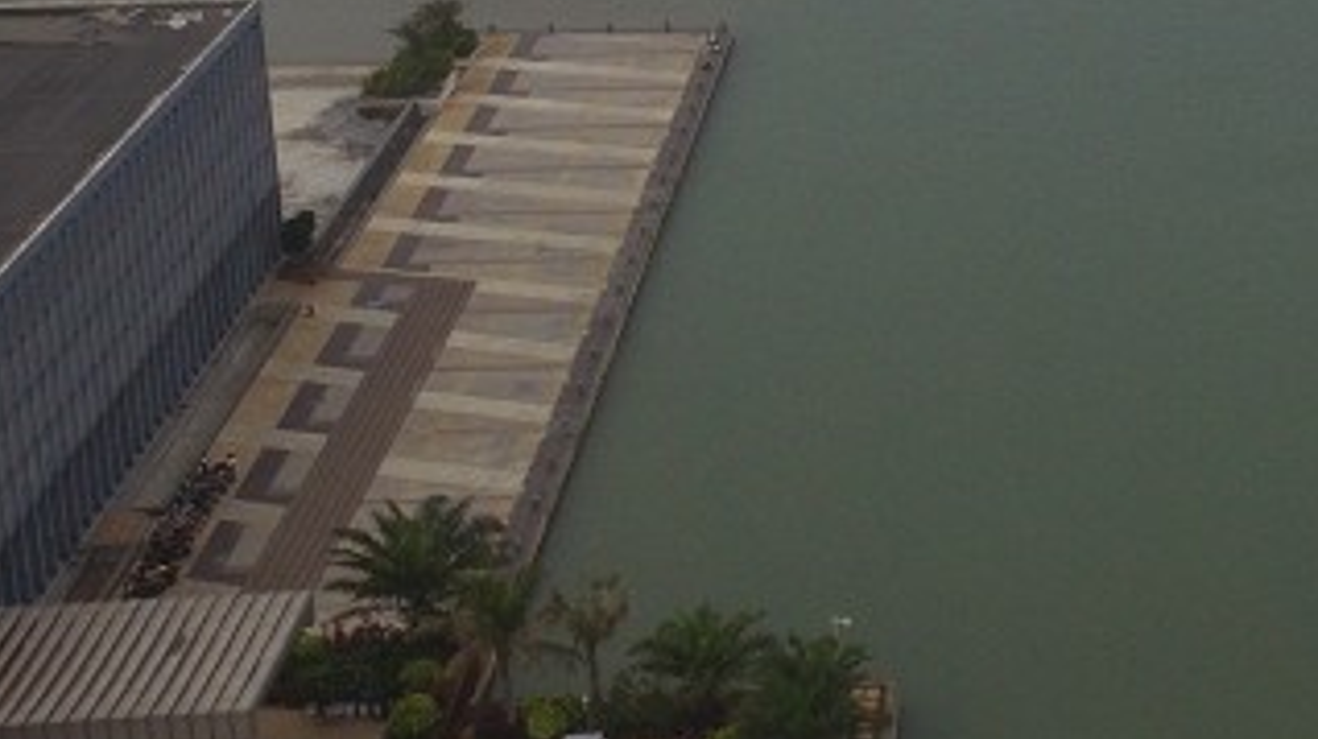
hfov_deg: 28.2
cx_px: 1508
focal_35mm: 67
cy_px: -299
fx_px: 2340
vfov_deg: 16.6
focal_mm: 3.61
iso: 100
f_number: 2.8
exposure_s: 1/1218
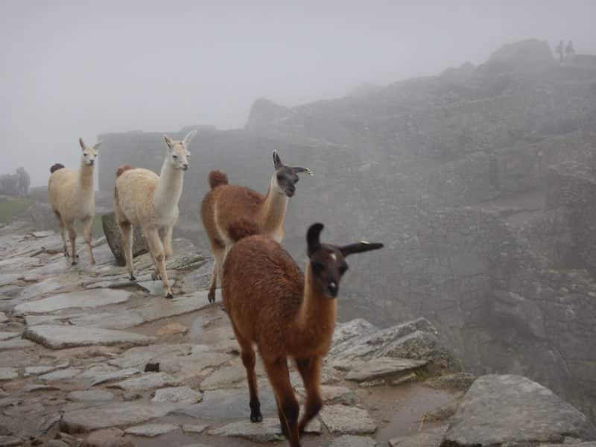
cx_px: 298
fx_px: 1240
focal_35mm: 72
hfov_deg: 27.0
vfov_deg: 20.4
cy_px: 224
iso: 125
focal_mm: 13
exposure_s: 1/50
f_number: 4.5
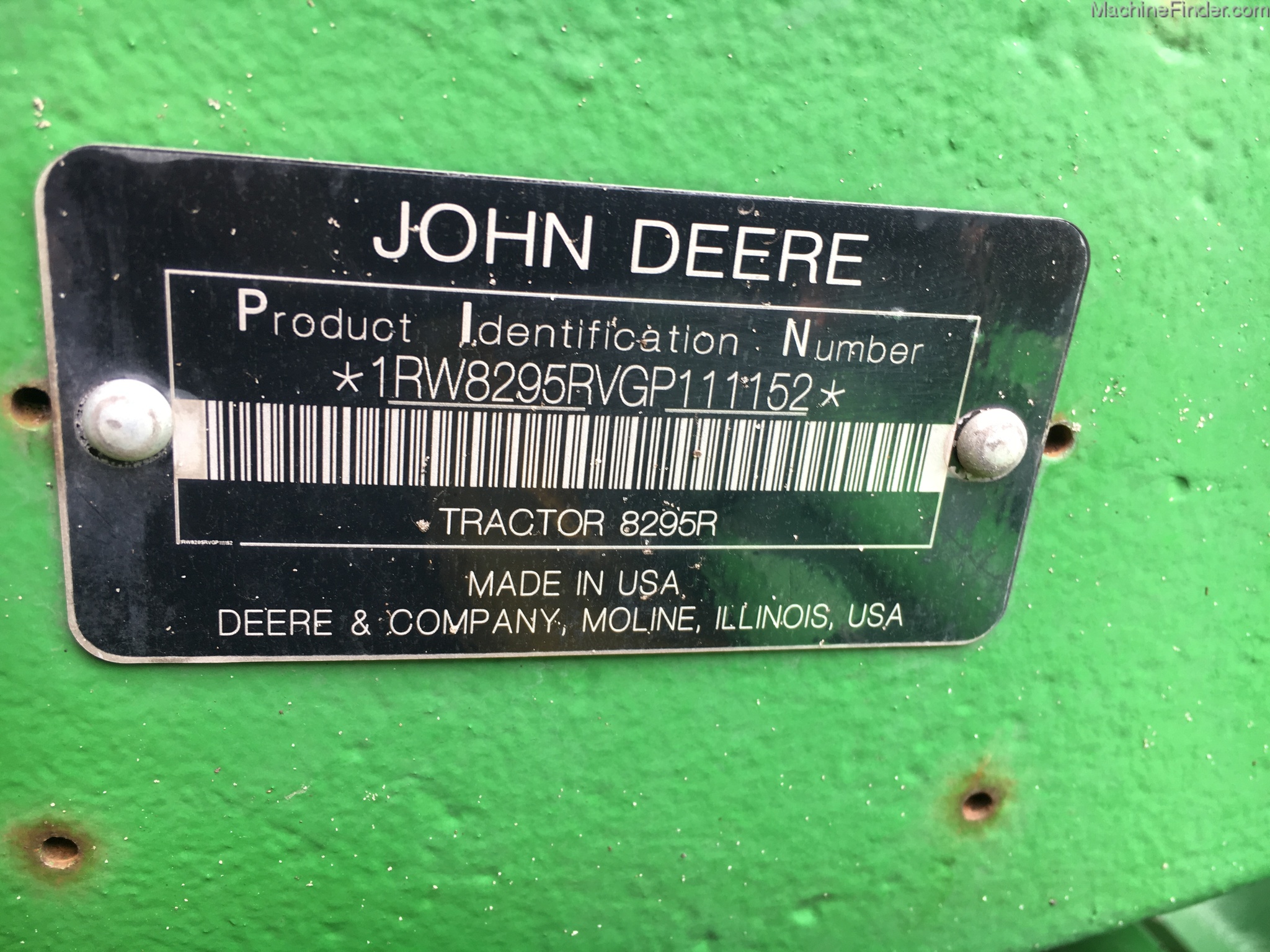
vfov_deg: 48.2
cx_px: 635
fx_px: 1064
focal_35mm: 29
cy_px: 476
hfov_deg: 61.7
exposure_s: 1/60
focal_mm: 4.15
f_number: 2.2
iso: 25
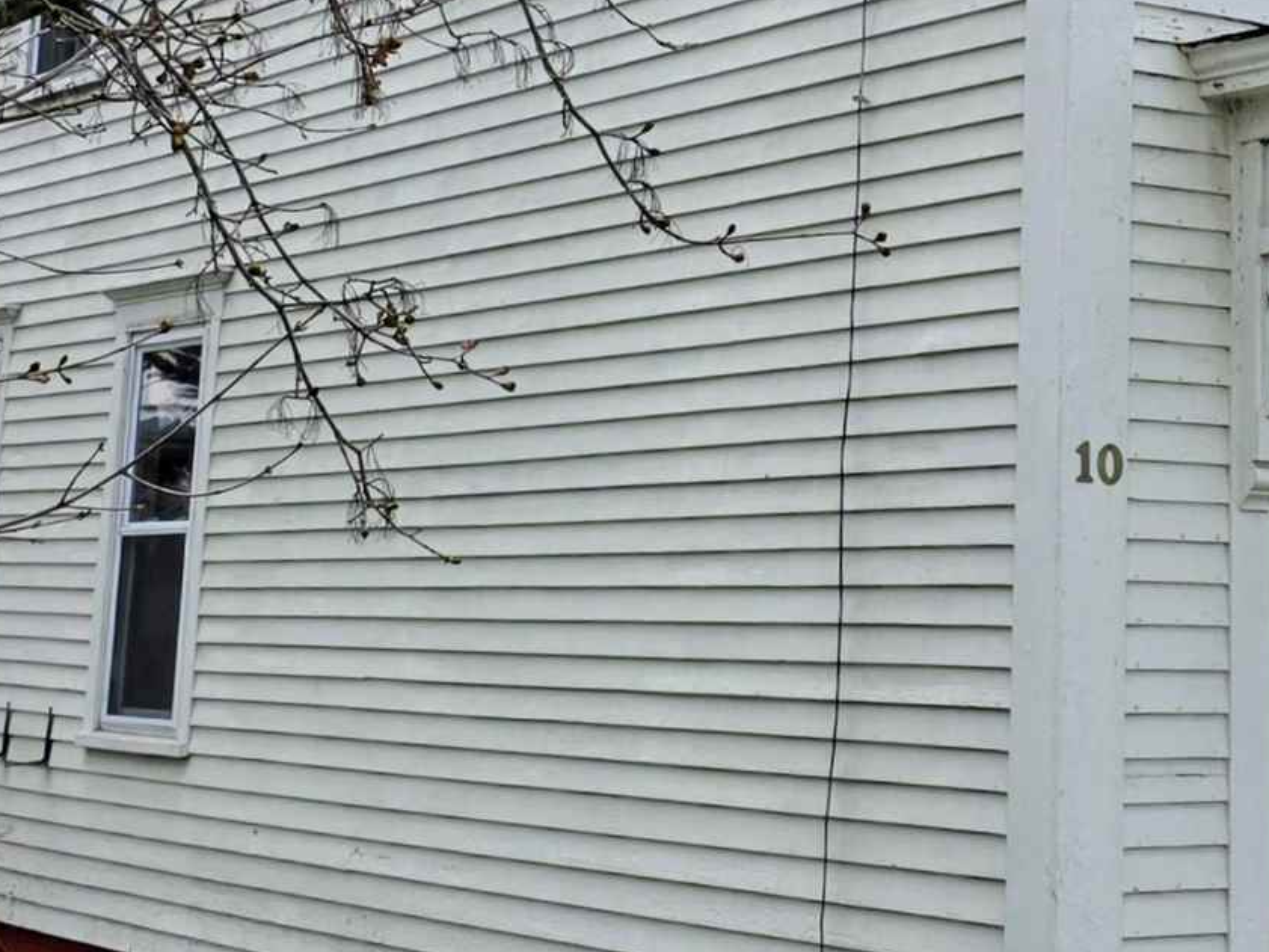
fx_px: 3080
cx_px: 898
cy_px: -35
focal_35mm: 84
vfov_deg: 17.1
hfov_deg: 23.1
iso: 64
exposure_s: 1/7944
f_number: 1.7
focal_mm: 6.3
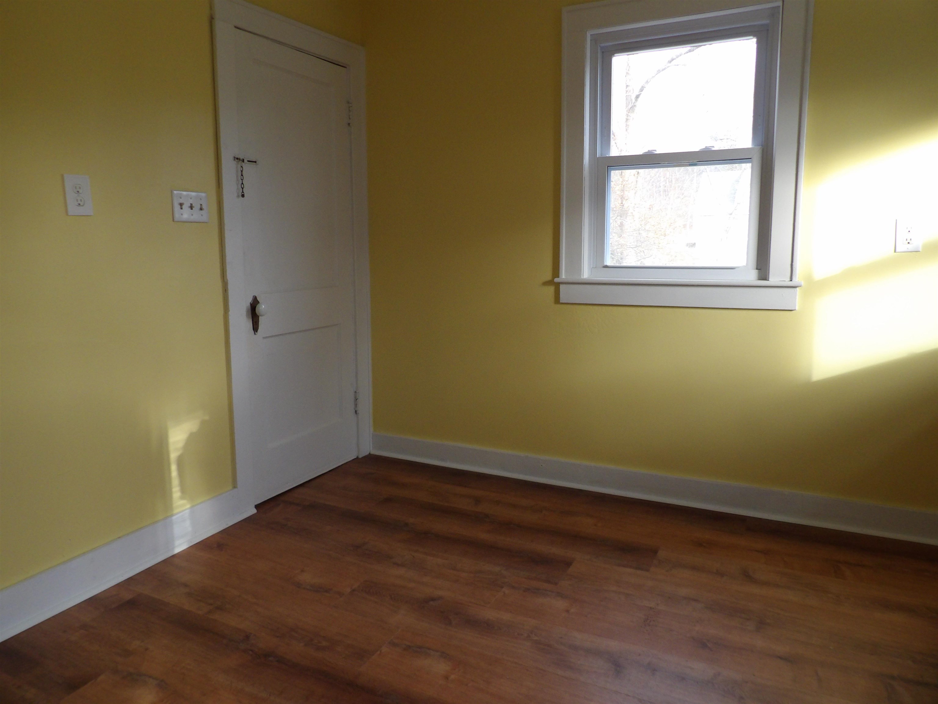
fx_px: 650
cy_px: 352
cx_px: 469
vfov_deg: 56.8
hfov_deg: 71.6
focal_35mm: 24
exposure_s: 1/33
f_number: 3.2
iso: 186
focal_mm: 4.3
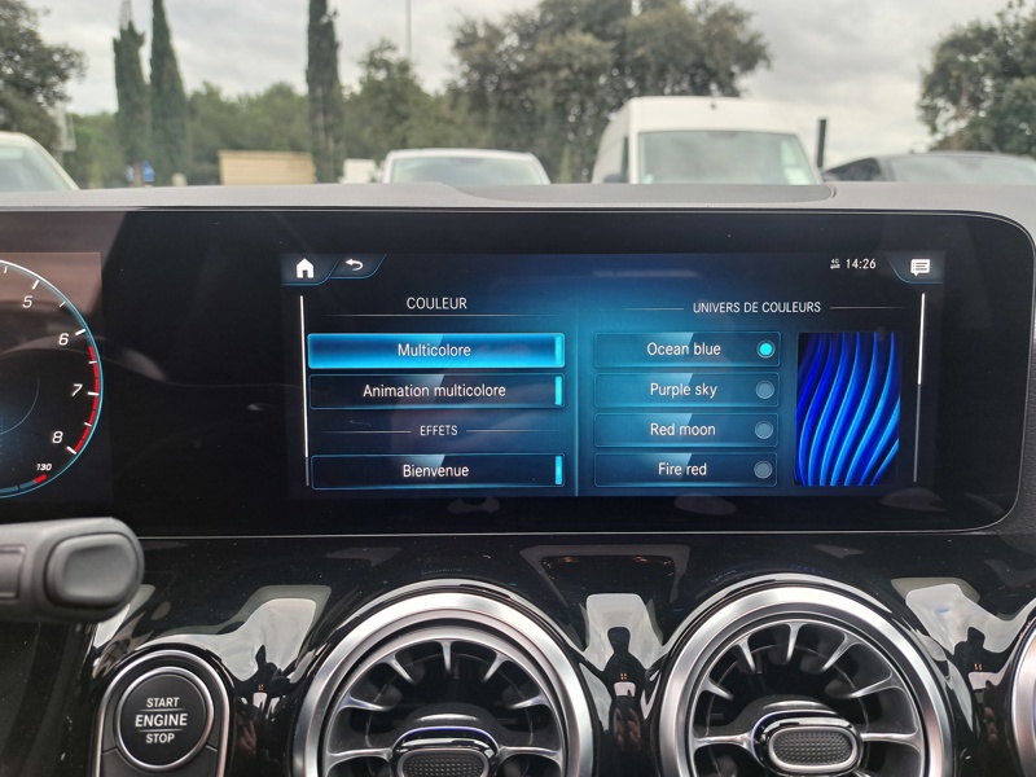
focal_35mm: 24
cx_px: 518
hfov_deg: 71.6
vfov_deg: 56.8
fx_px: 718
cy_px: 388
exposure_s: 1/60
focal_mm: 5.23
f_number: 1.8
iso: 50
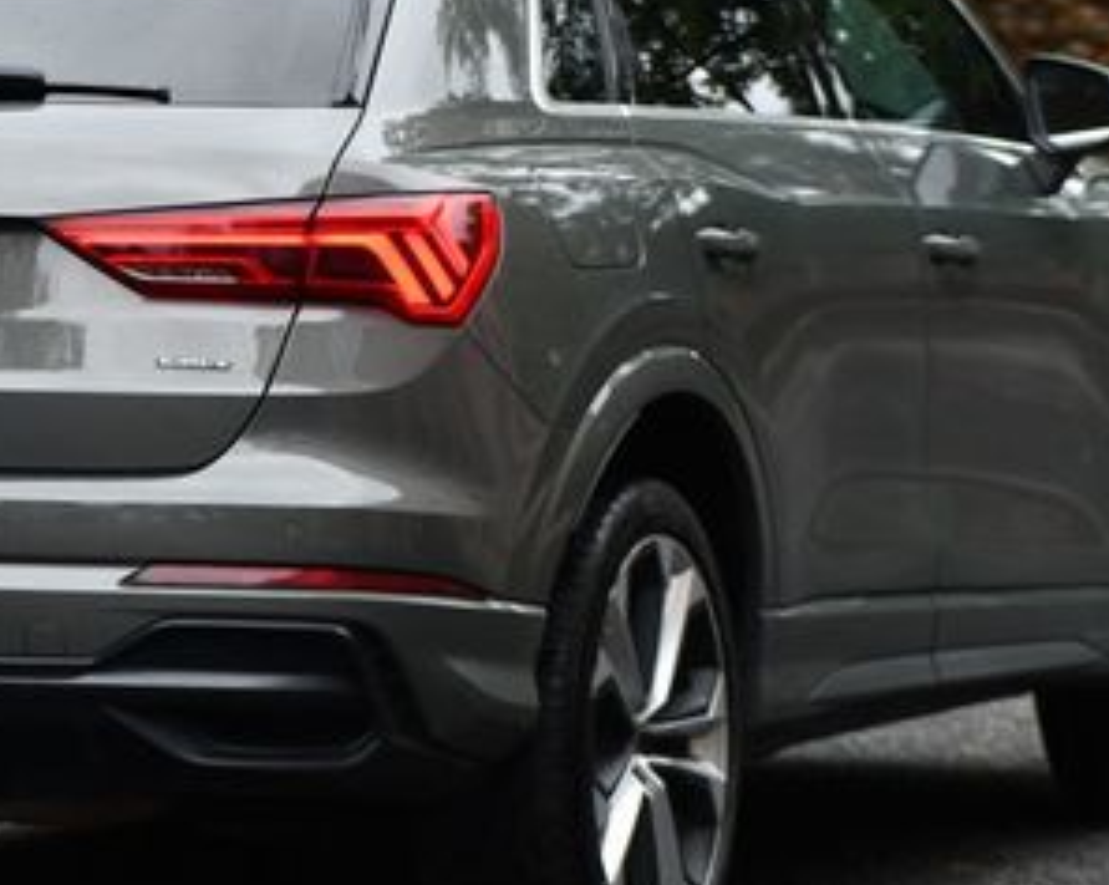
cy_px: 273
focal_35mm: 261
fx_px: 8558
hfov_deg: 7.4
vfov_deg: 5.9
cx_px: 273
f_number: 5
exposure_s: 1/250
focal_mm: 86
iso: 400
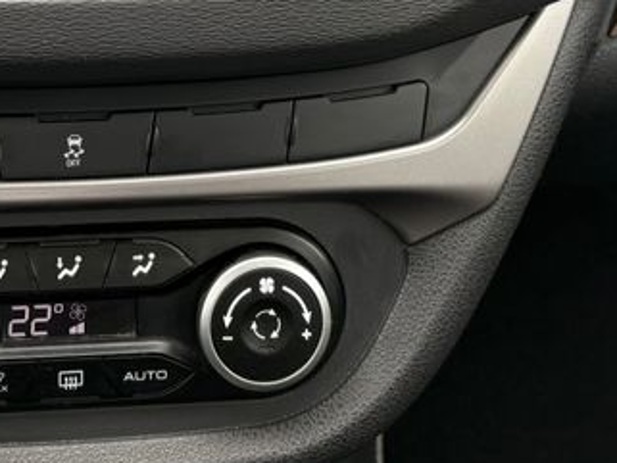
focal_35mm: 83
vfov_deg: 16.5
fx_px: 1480
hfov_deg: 23.2
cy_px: -188
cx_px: 133
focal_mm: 5.96
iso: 80
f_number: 1.6
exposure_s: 1/157
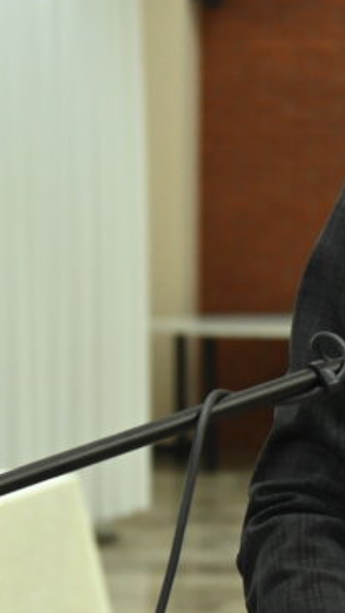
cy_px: 342
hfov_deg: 4.8
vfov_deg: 8.7
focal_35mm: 249
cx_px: 599
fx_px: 4051
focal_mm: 86
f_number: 6.3
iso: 4000
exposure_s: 1/60
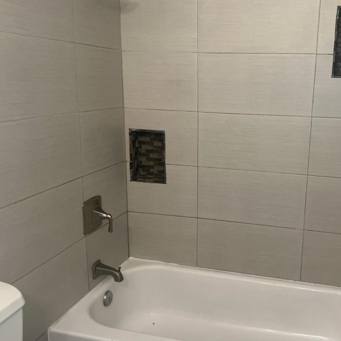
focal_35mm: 36
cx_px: 227
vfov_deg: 46.0
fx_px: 401
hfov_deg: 45.4
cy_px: 167
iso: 250
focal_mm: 5.7
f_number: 1.5
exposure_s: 1/60
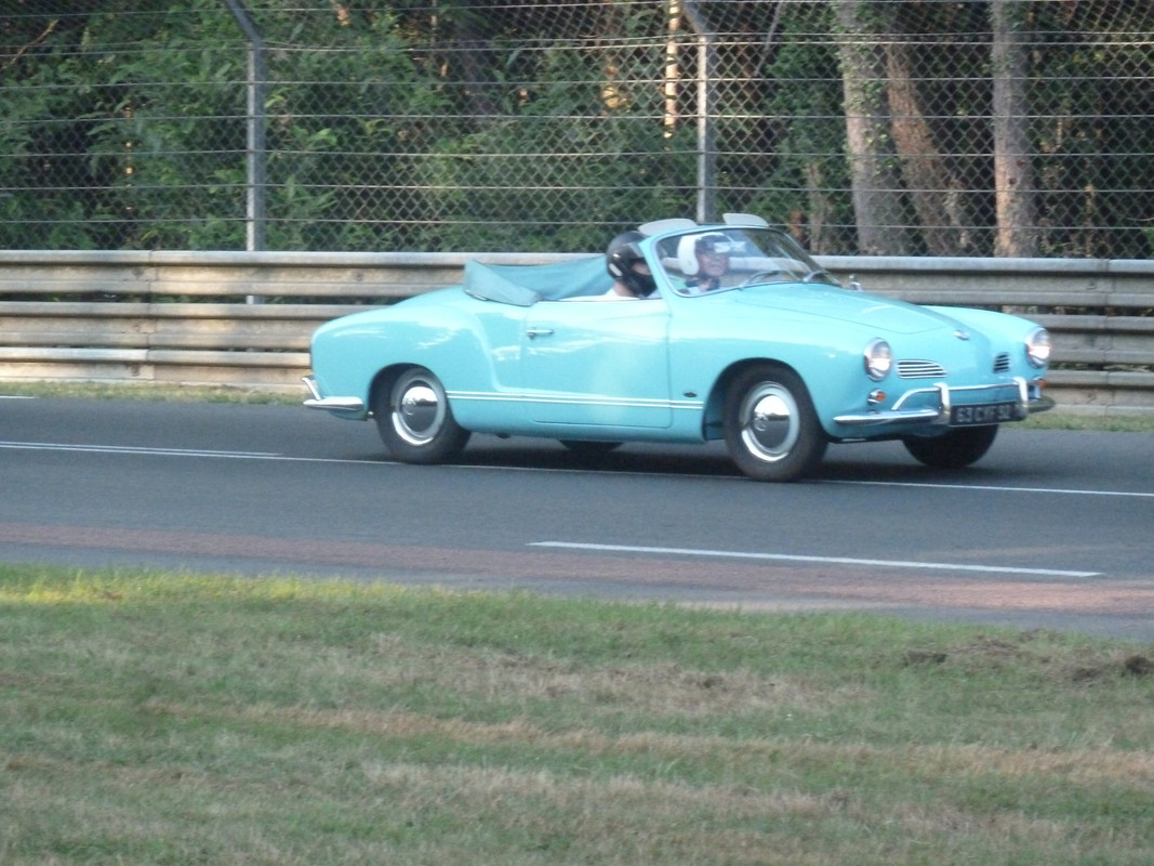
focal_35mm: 225
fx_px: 7500
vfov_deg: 6.6
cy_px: 433
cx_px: 577
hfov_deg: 8.8
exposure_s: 1/400
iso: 800
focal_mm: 37
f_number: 4.6
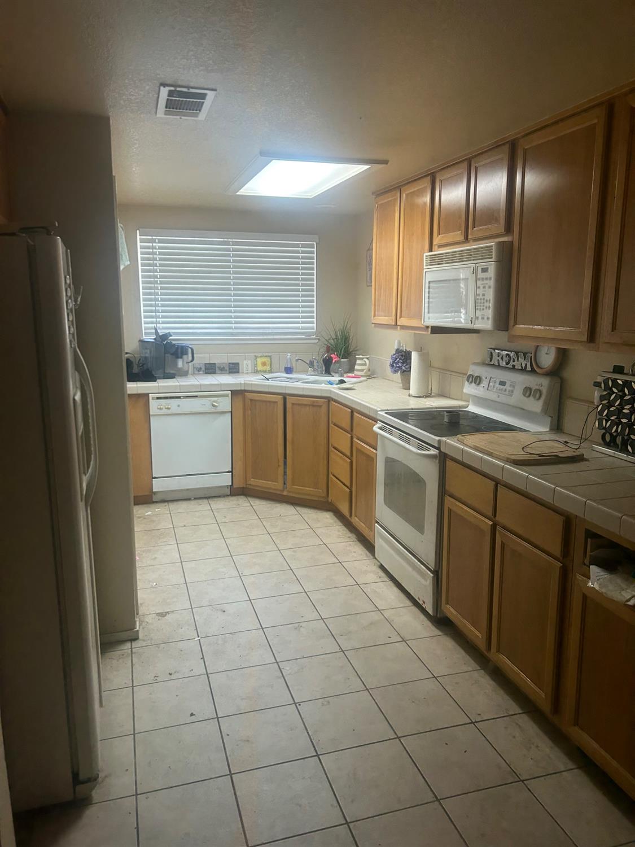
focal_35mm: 26
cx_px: 318
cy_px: 424
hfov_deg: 53.1
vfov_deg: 67.3
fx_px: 636
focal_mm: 5.7
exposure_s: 1/60
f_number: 1.5
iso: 160
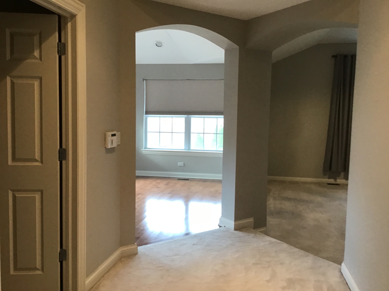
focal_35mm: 31
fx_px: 348
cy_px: 146
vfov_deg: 45.4
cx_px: 194
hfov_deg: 58.4
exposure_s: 1/30
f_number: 2.4
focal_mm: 3.3
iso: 64
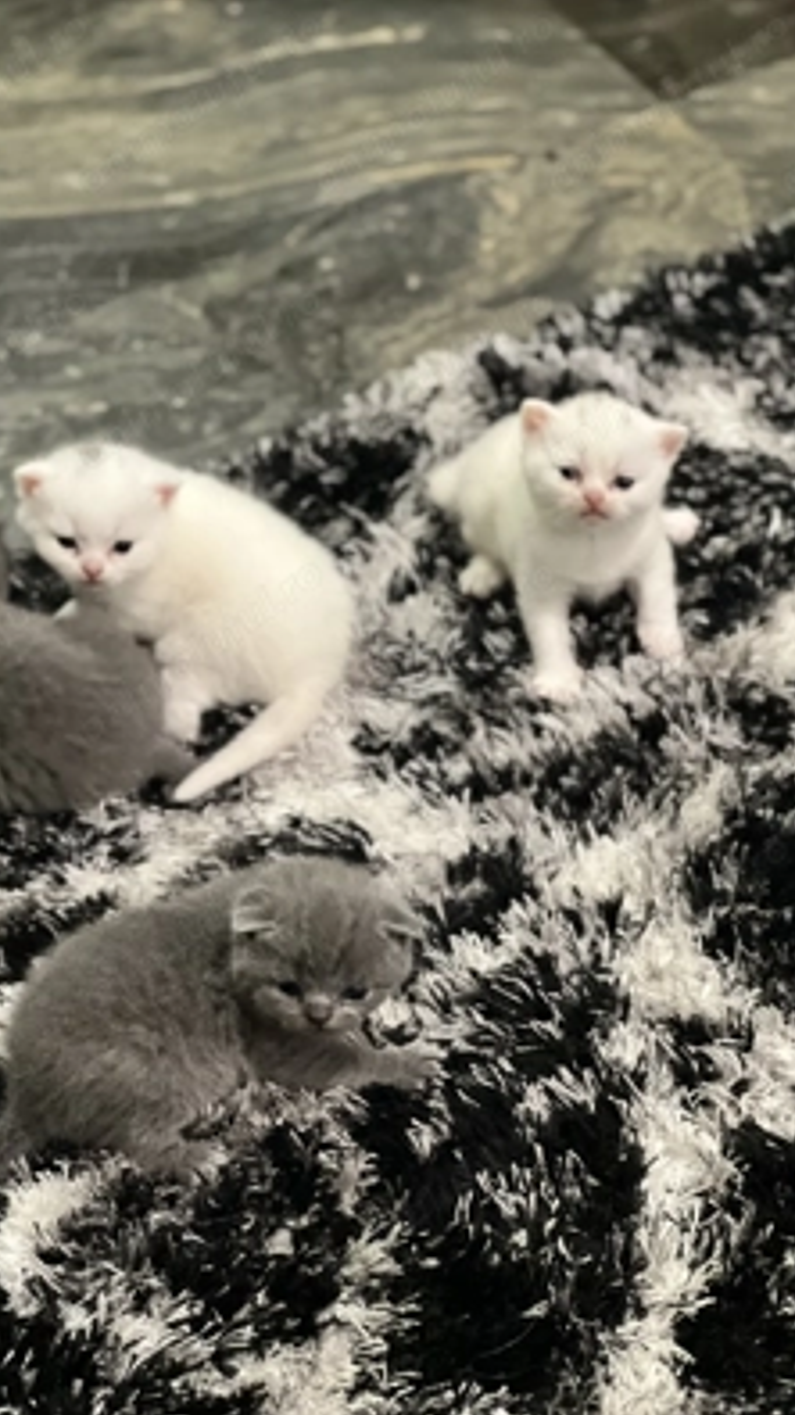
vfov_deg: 25.0
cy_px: 713
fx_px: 3187
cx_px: 344
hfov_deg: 14.2
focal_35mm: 85
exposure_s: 1/14
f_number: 2.8
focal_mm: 9
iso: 640
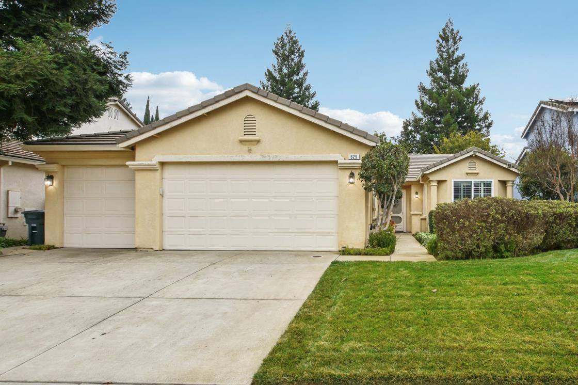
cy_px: 192
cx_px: 289
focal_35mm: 15
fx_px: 241
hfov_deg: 100.4
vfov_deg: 77.3
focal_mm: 10
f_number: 8
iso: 100
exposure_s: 1/50
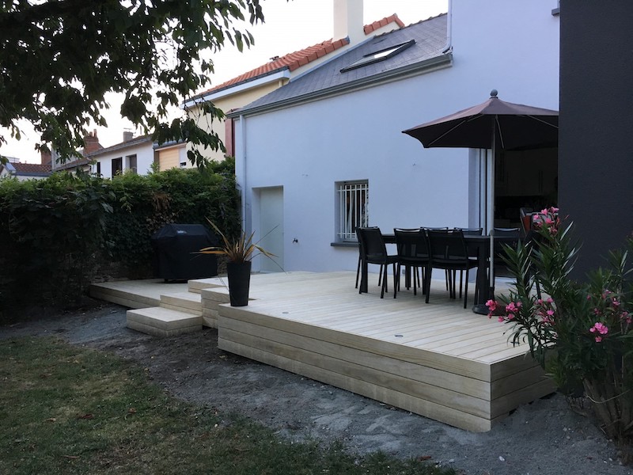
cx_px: 316
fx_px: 530
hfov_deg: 61.7
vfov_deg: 48.2
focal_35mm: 29
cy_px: 238
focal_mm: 4.15
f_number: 2.2
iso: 50
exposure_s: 1/33
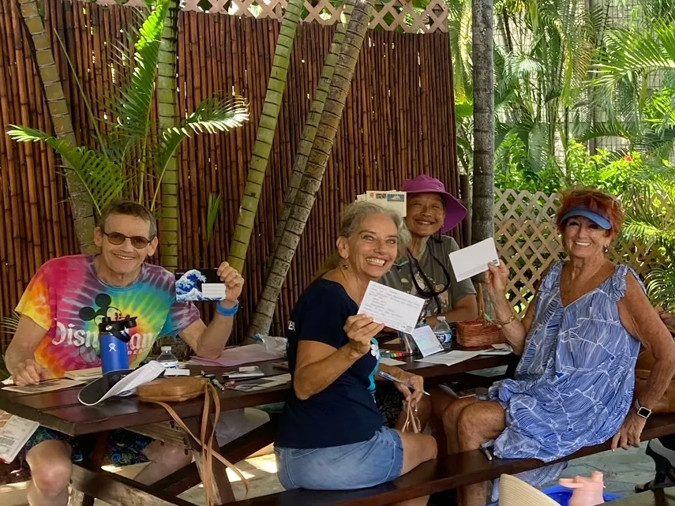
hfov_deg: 26.6
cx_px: 774
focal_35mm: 66
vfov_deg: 22.2
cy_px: 309
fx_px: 1287
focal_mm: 3.99
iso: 32
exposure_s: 1/121
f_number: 1.8
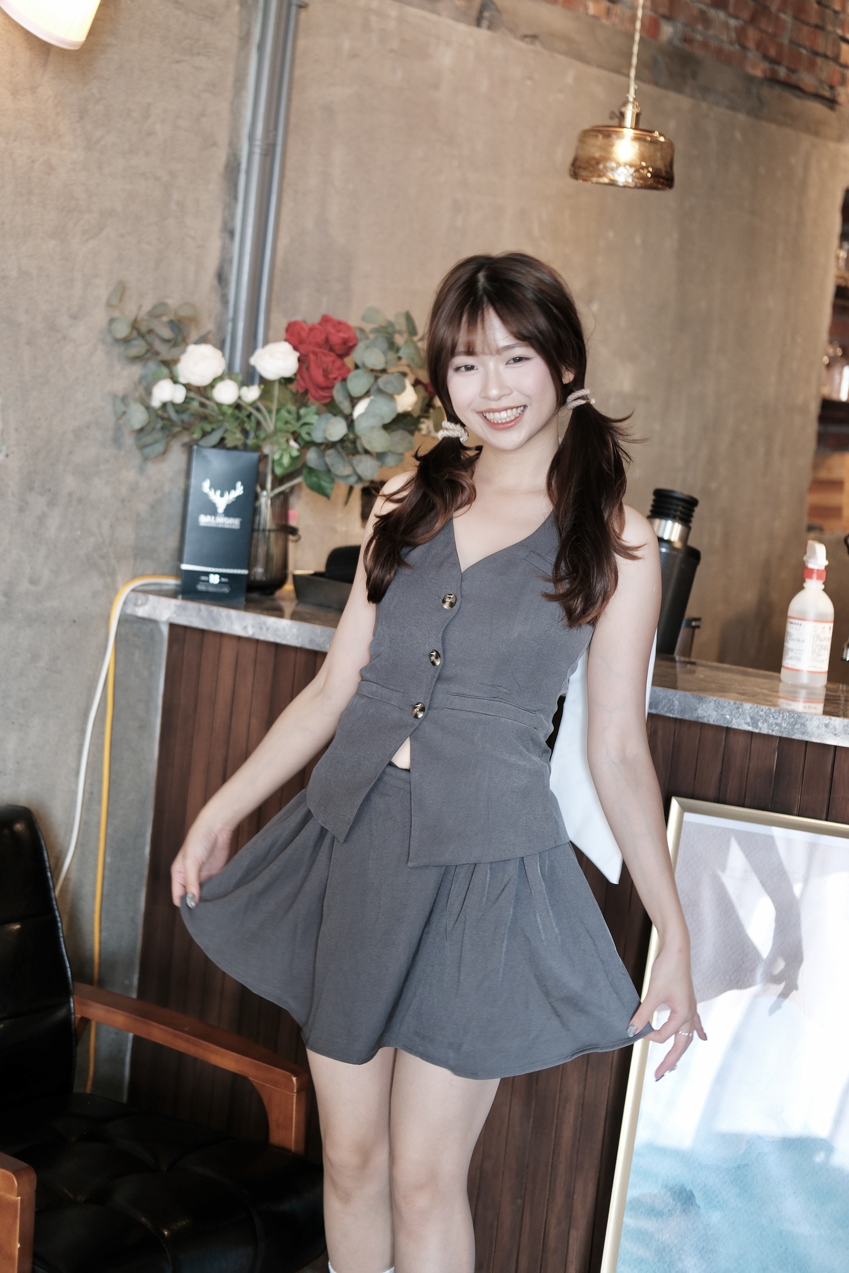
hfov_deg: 25.5
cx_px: 424
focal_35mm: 53
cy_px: 636
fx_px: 1875
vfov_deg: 37.5
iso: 400
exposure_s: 1/80
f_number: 2.2
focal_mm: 35
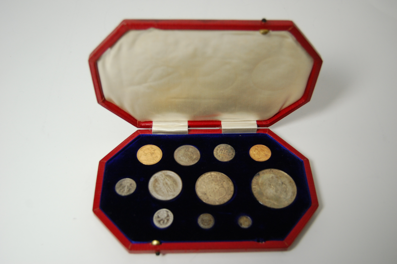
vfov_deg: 34.1
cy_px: 132
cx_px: 198
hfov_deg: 49.6
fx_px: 430
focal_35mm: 39
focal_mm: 26
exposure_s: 1/60
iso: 560
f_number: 4.2
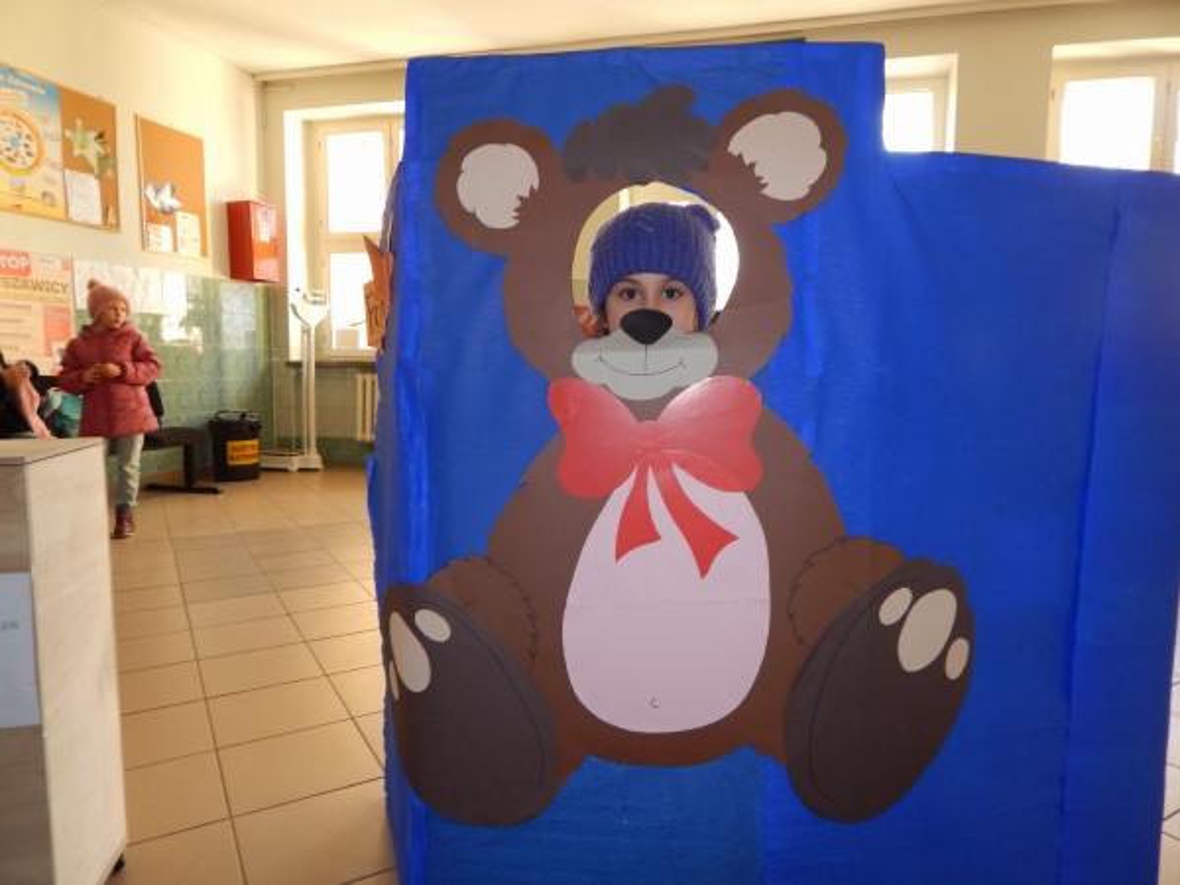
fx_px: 784
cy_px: 442
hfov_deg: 73.9
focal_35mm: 23
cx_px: 590
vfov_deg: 58.9
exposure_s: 1/30
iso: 200
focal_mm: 4
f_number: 3
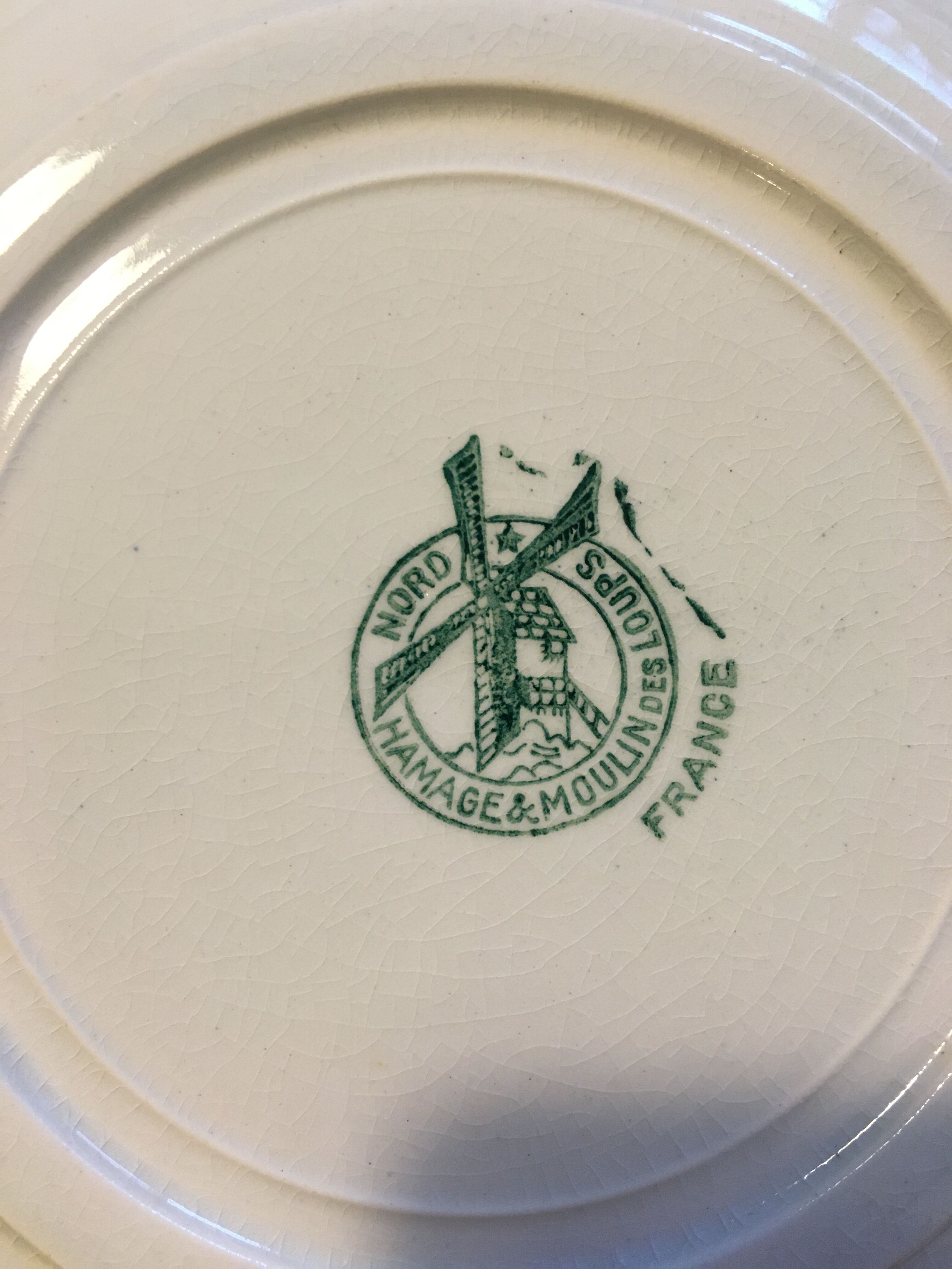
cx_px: 476
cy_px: 634
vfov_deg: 61.7
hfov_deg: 48.2
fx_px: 1063
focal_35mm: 29
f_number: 2.2
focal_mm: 4.15
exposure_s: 1/33
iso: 160
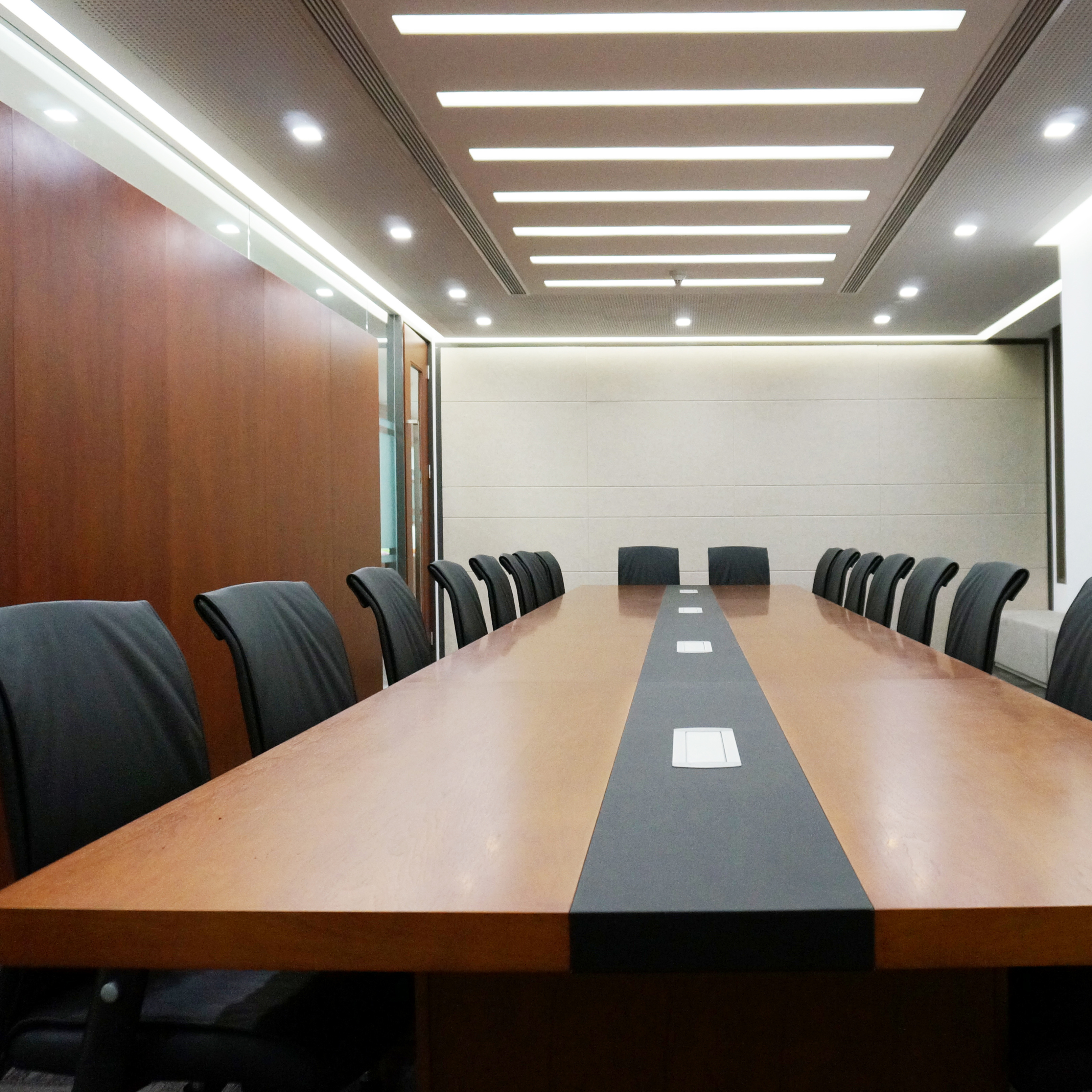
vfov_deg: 52.5
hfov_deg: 52.2
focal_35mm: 31
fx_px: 1106
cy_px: 547
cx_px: 644
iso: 1250
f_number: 4
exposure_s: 1/160
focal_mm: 16
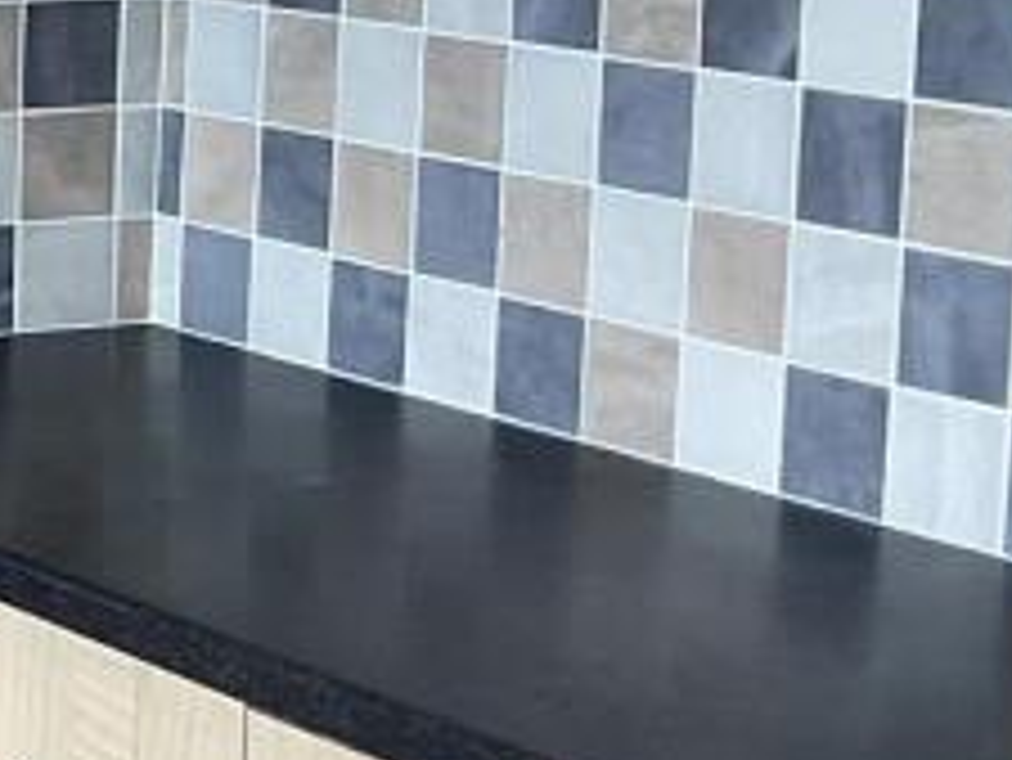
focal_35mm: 132
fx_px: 3861
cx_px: -1156
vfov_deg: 11.2
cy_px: 175
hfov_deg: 12.6
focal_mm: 3
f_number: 1.8
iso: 50
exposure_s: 1/50
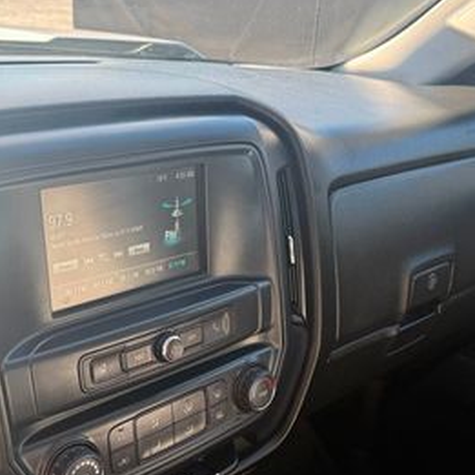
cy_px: 342
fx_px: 807
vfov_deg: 32.3
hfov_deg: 32.5
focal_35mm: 52
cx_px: 315
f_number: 1.78
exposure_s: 1/308
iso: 100
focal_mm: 6.76
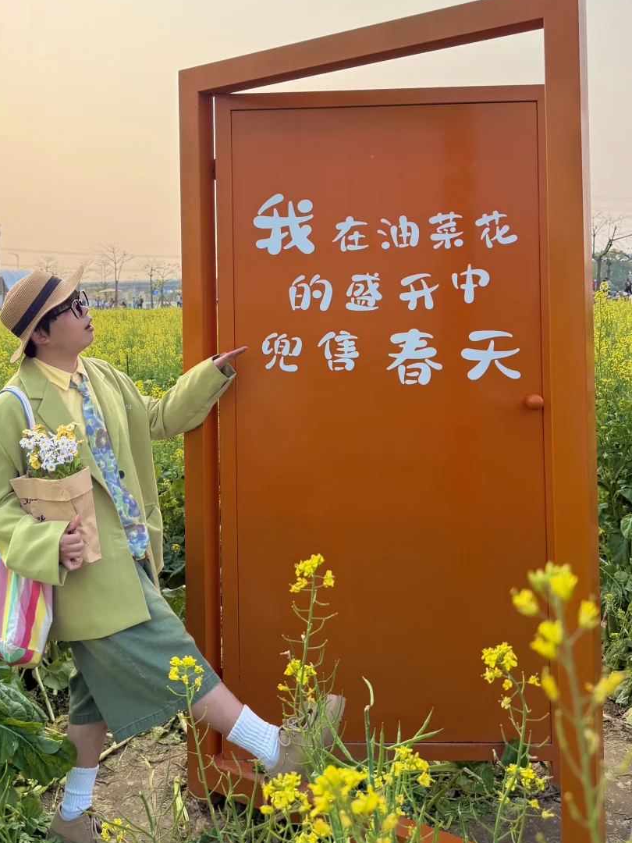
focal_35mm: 32
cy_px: 416
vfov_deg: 56.8
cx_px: 242
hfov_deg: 43.9
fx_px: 779
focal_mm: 6.76
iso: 100
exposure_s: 1/2907
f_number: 1.78
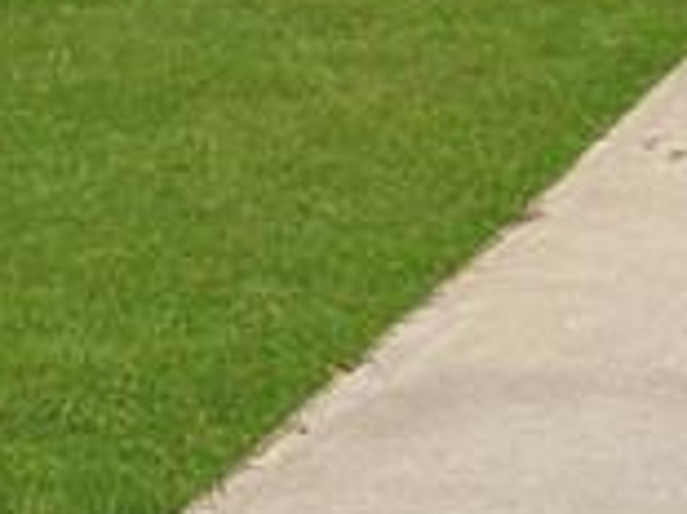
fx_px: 3411
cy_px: -204
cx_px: 1325
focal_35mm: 172
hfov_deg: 10.6
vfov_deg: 8.5
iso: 32
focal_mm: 4.25
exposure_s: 1/640
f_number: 1.8
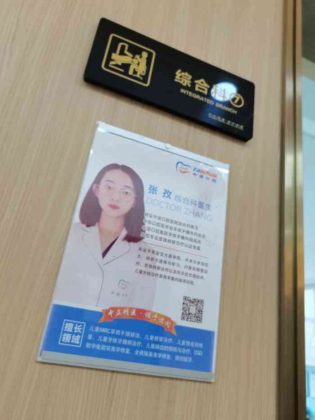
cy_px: 210
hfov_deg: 53.1
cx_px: 158
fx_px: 315
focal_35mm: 26
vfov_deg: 67.3
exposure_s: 1/50
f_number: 1.8
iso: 160
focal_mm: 5.58
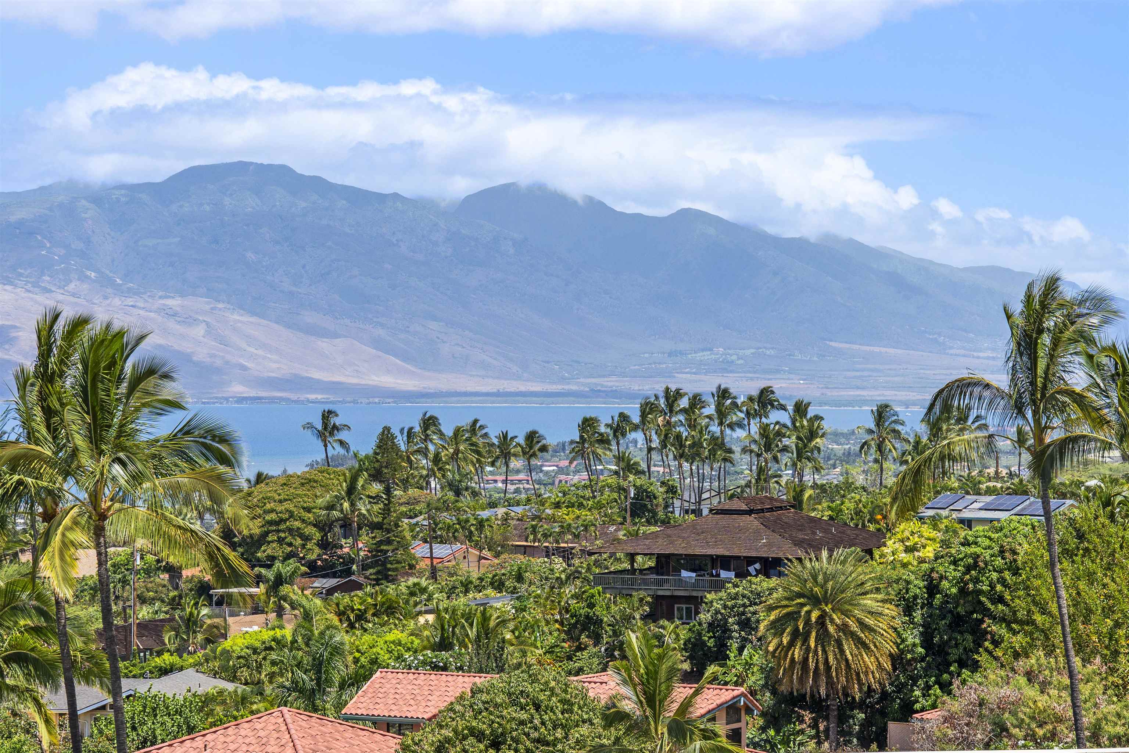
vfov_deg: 12.2
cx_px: 564
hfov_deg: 18.3
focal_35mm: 112
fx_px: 3512
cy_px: 376
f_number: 8
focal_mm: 75
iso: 100
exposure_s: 1/400
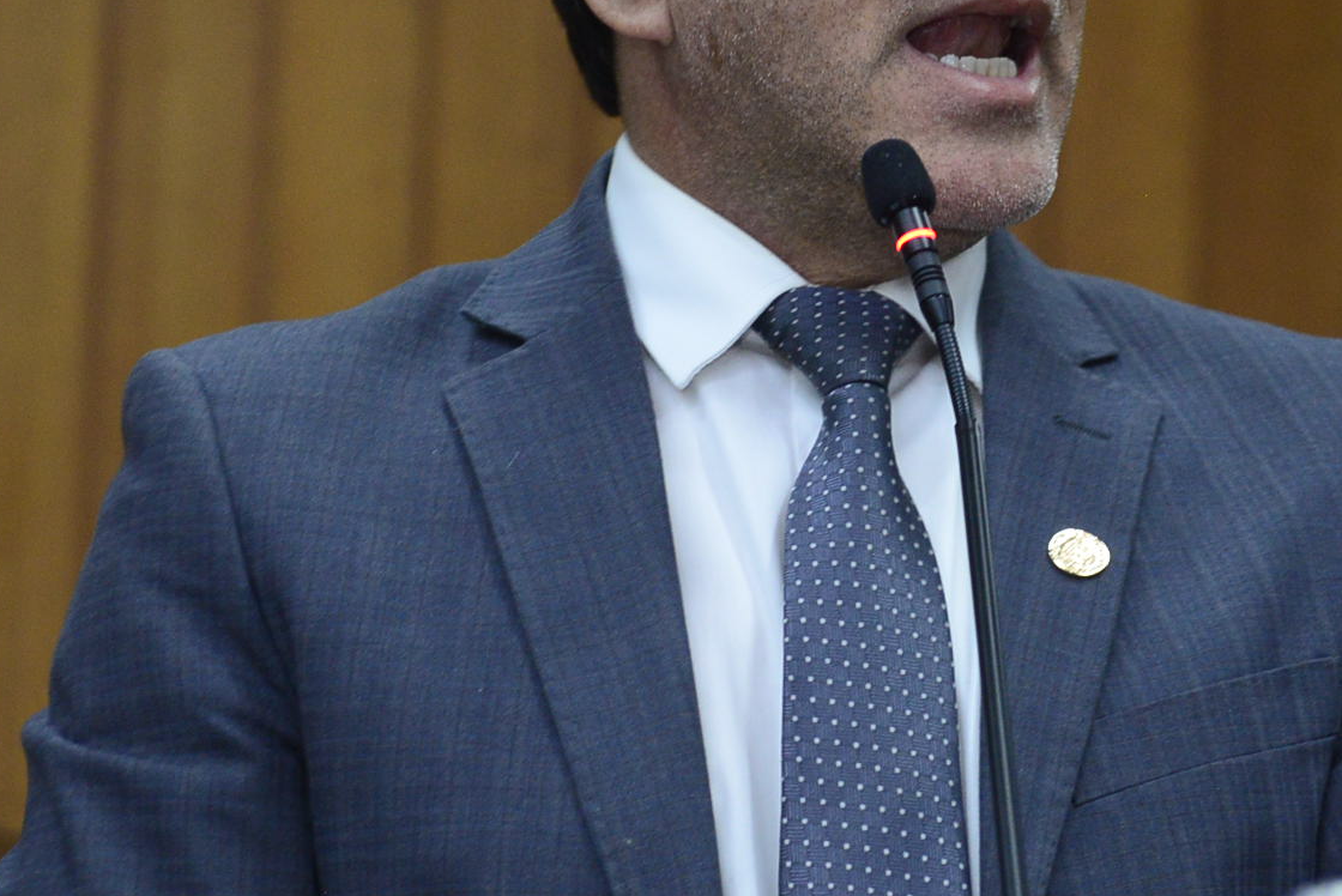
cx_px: 827
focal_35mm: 188
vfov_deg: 7.3
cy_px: 442
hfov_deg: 10.9
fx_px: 7012
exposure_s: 1/125
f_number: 5
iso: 2000
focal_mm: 70
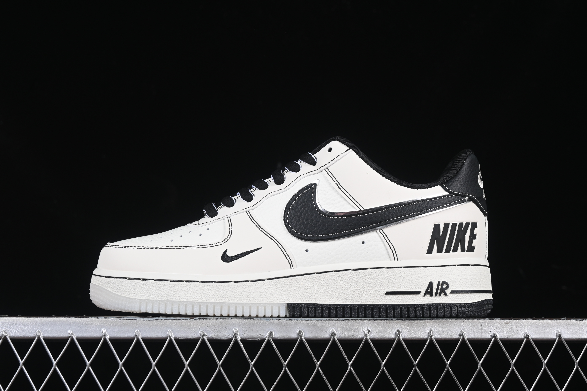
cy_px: 196
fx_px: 1223
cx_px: 294
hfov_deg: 27.0
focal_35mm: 75
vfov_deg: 18.2
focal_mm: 50
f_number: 8
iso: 160
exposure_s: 1/80
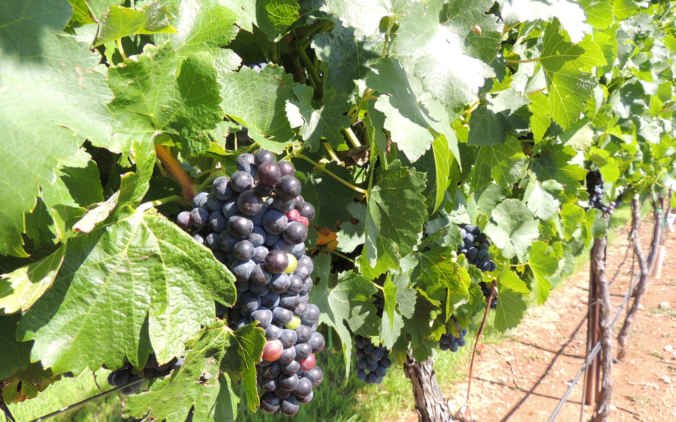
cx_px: 335
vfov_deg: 47.5
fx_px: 479
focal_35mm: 26
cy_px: 235
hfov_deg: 70.4
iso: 100
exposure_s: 1/320
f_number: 3
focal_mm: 4.3
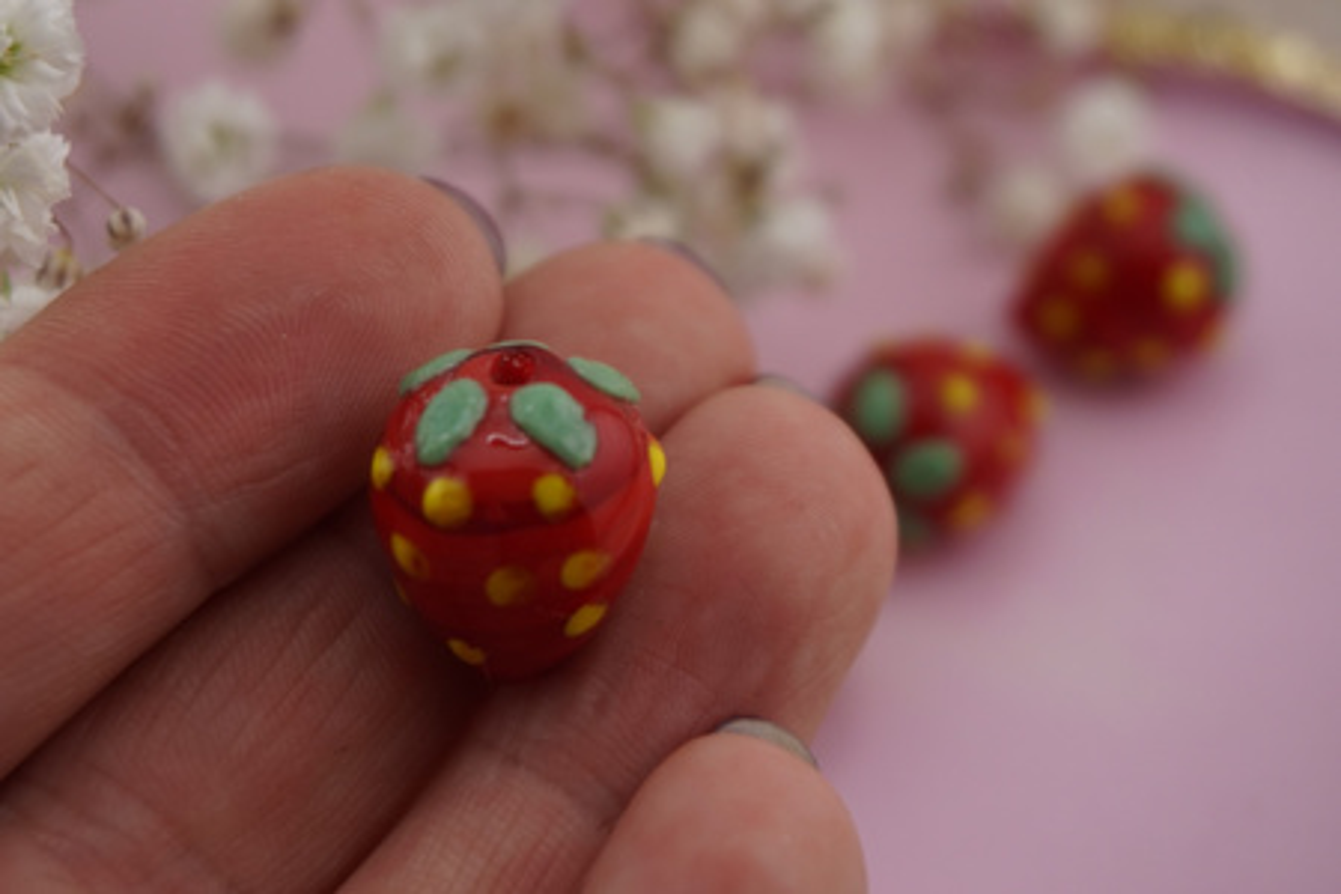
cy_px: 447
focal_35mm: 58
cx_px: 670
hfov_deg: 34.2
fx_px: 2179
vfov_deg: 23.2
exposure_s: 1/160
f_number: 5.6
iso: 125
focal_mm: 39
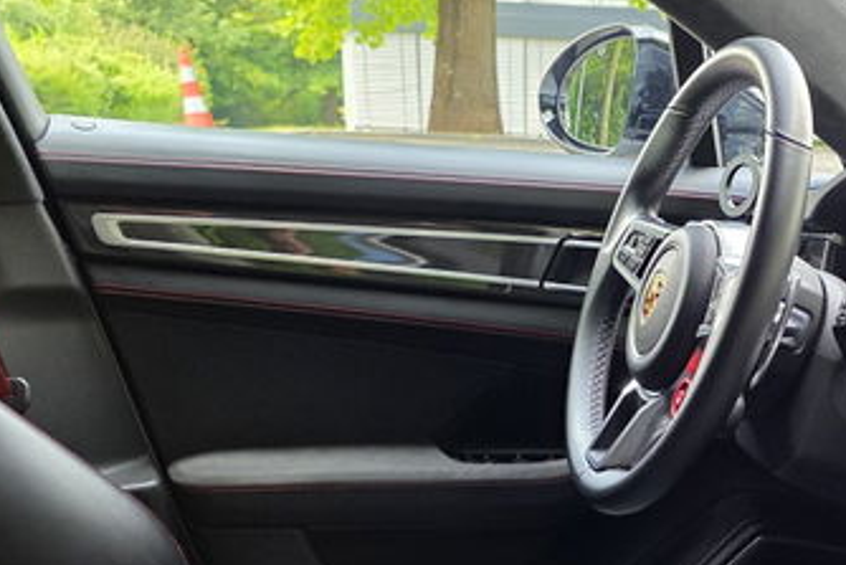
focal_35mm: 55
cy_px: 621
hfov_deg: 35.2
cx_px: 659
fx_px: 1293
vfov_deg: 23.2
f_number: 1.7
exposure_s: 1/100
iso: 125
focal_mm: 6.3
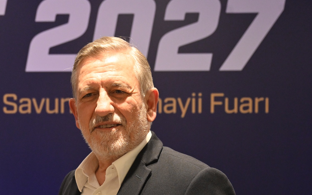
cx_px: 32
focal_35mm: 123
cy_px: 220
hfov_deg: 16.7
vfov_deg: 10.5
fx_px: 1046
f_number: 4
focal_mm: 55
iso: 2500
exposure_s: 1/125
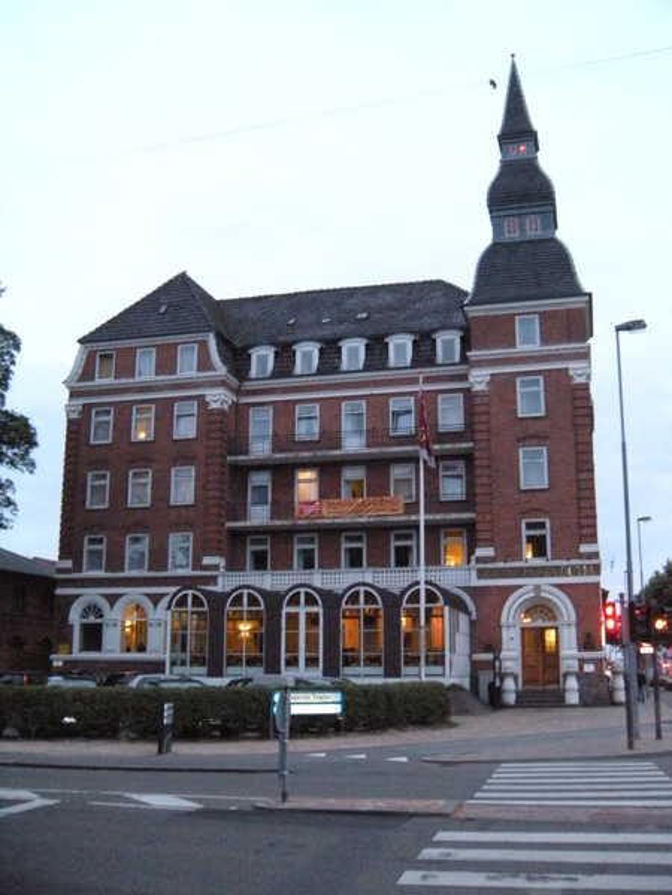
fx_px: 1035
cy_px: 448
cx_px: 336
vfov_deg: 46.8
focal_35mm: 40
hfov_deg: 36.0
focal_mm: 6.6
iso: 692
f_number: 3.9
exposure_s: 1/20.2
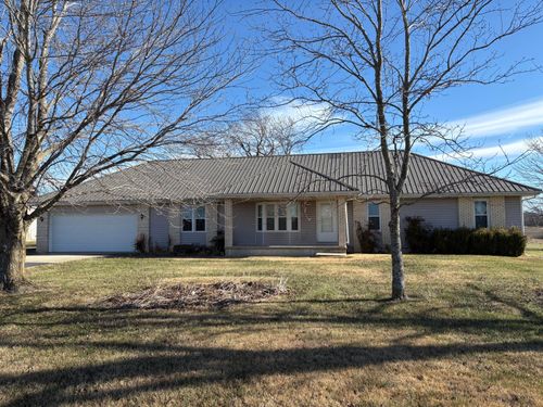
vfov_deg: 53.1
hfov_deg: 67.3
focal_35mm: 26
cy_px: 204
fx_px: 408
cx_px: 272
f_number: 1.6
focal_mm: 5.96
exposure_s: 1/2283
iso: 50
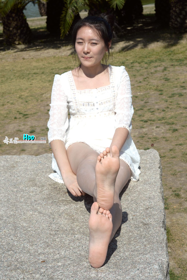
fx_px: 390
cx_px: 94
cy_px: 140
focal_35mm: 50
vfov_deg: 39.6
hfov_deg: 27.0
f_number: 10
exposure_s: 1/320
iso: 100
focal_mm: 50
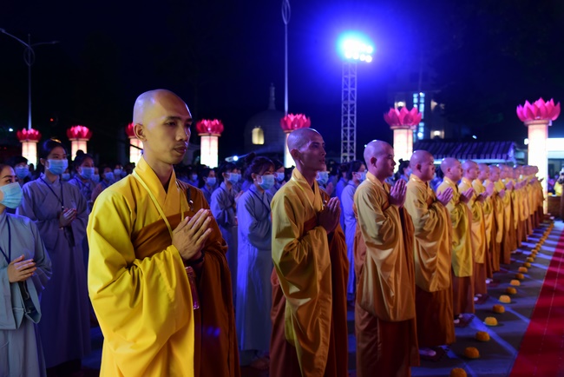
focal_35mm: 32
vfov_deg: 41.2
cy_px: 188
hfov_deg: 58.7
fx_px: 502
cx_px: 282
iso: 1600
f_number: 4
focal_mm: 32
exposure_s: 1/20
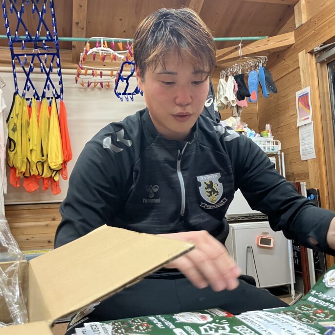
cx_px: 179
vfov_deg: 44.9
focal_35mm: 37
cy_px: 159
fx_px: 405
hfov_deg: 44.9
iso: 125
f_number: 1.8
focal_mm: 3.99
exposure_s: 1/60
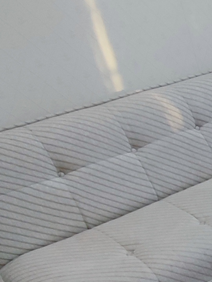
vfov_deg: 25.8
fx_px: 596
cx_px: 448
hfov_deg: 15.3
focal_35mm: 73
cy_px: 253
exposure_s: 1/50
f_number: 2.2
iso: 127
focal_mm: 1.65
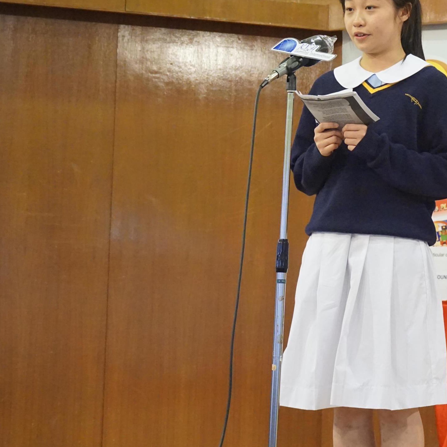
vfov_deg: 15.8
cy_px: 190
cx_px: 412
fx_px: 1607
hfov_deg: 15.6
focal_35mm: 110
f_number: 5.6
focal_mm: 42
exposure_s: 1/60
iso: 3200
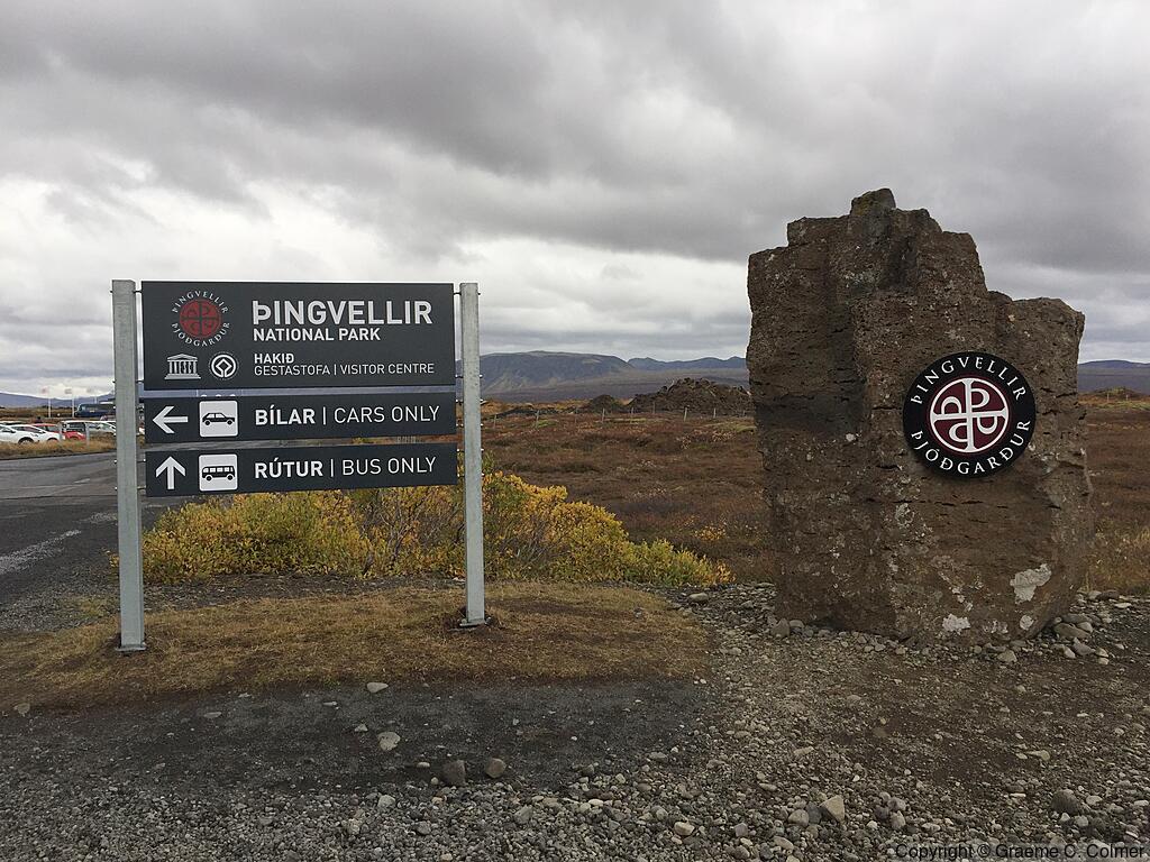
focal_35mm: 29
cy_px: 431
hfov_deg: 61.7
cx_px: 575
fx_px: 963
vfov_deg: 48.2
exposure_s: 1/942
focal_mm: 4.15
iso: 32
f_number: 2.2
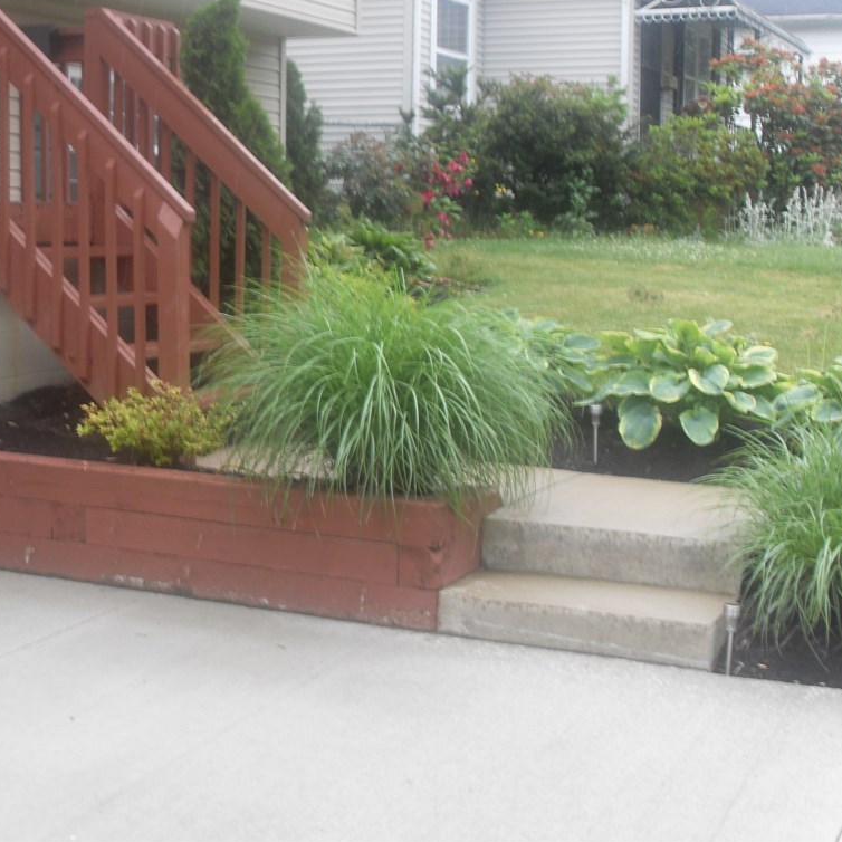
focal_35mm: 60
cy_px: 420
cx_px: 287
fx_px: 1651
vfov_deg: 28.6
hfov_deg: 28.4
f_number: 3.4
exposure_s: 1/125
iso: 80
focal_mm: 8.4
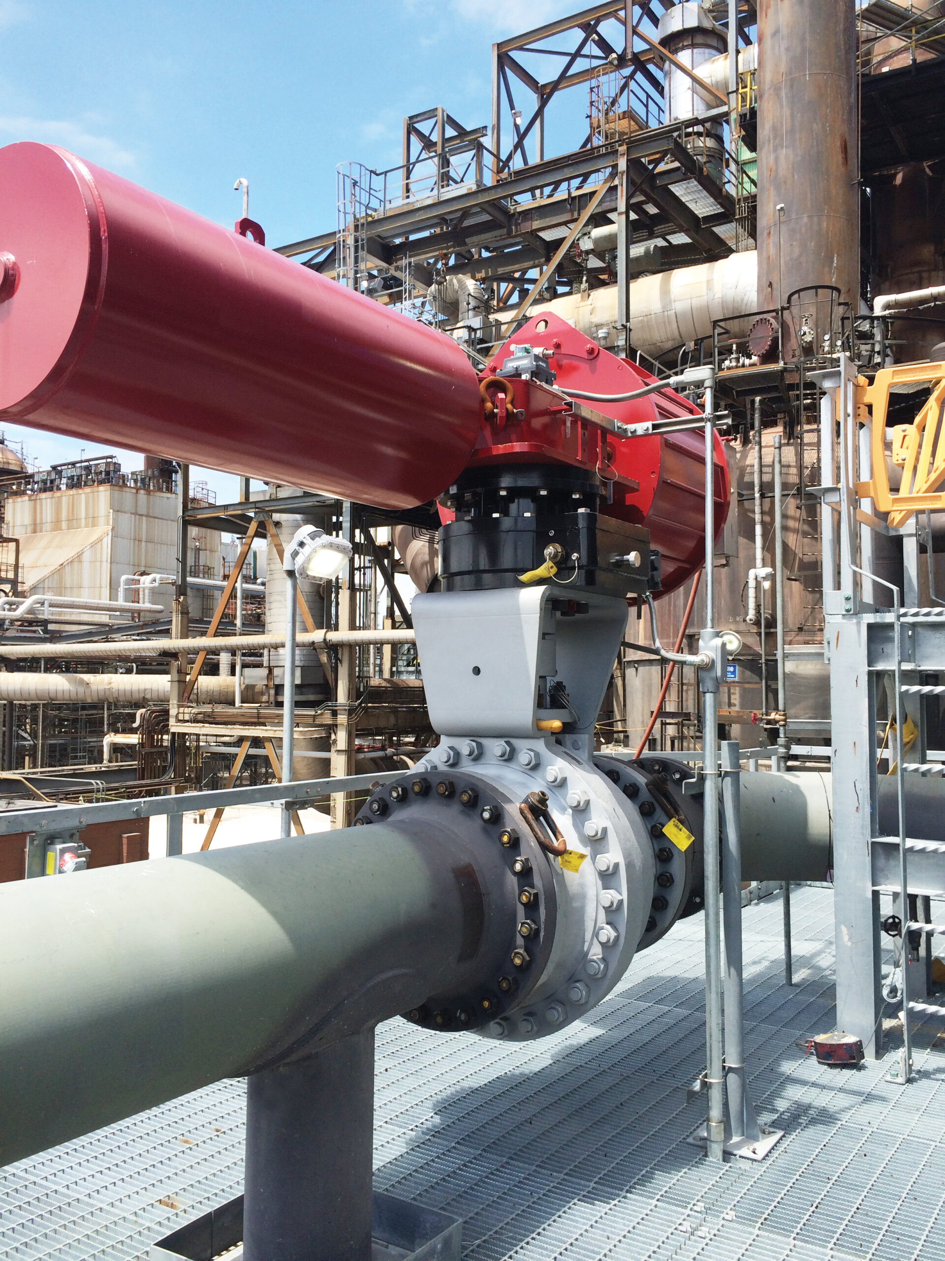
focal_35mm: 29
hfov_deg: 48.2
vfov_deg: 61.7
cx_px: 472
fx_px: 1056
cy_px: 630
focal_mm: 4.15
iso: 32
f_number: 2.2
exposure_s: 1/1244
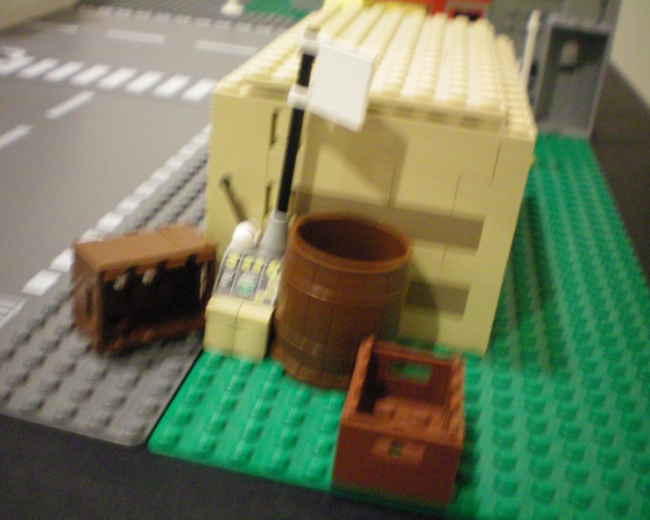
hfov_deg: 45.8
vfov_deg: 37.3
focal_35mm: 40
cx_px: 309
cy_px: 260
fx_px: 769
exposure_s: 1/10
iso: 400
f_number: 3.1
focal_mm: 6.3
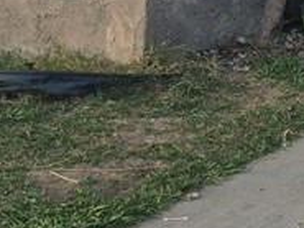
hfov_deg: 15.2
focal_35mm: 127
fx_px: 1116
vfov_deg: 10.9
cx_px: 312
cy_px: -179
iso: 25
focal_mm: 5.4
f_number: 1.8
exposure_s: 1/388
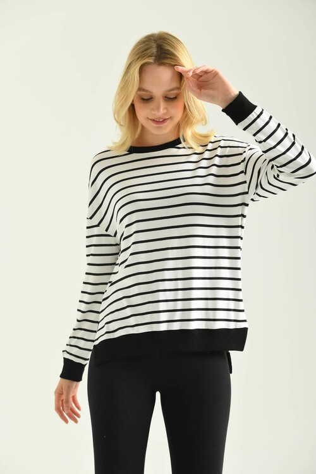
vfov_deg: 22.1
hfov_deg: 14.9
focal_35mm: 92
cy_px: 237
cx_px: 158
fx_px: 1211
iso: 125
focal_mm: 92
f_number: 5.6
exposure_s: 1/160
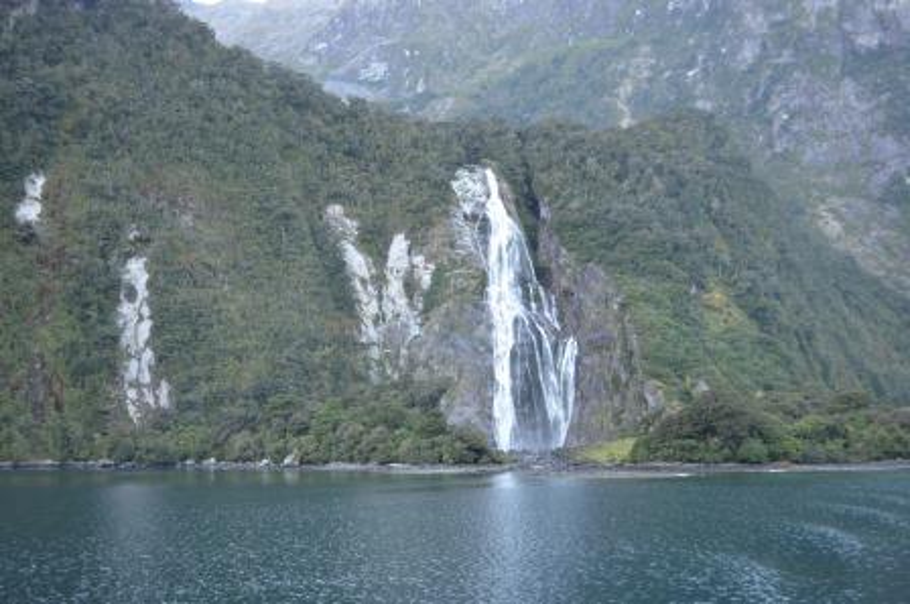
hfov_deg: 53.2
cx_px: 455
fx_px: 908
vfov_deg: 36.7
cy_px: 302
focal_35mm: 36
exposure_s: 1/80
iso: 400
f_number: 4.5
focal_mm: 24
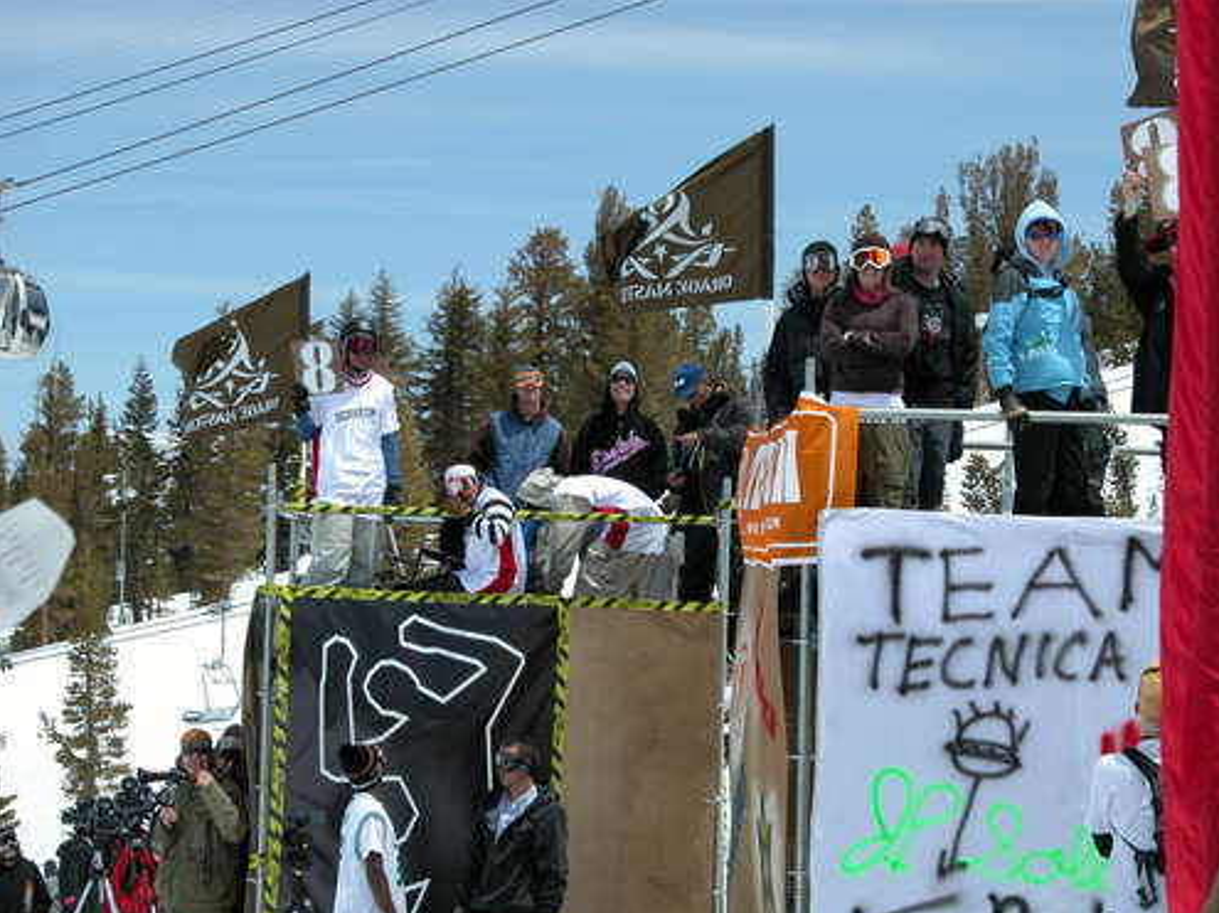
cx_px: 613
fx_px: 3767
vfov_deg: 13.8
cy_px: 459
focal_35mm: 107
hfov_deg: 18.4
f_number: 5.8
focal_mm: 27.3
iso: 100
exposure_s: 1/649
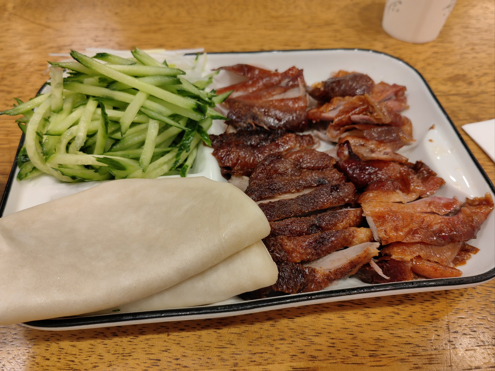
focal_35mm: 27
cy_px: 186
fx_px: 386
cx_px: 248
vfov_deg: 51.4
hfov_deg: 65.3
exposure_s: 1/100
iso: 320
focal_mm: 5.54
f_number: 1.8
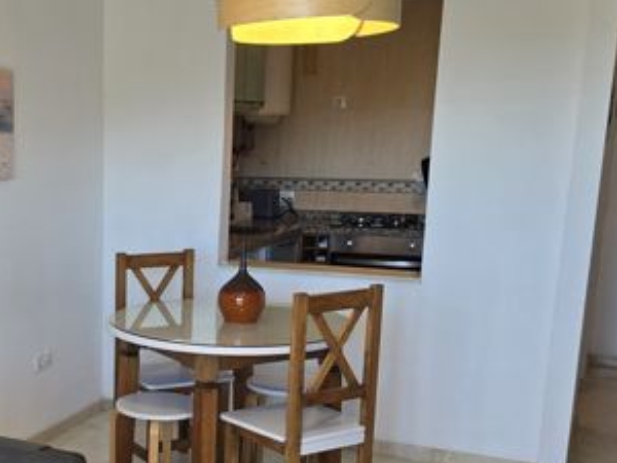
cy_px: 362
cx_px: 77
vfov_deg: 26.6
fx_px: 963
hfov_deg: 33.9
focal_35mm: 54
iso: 50
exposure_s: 1/100
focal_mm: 6.3
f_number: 1.7
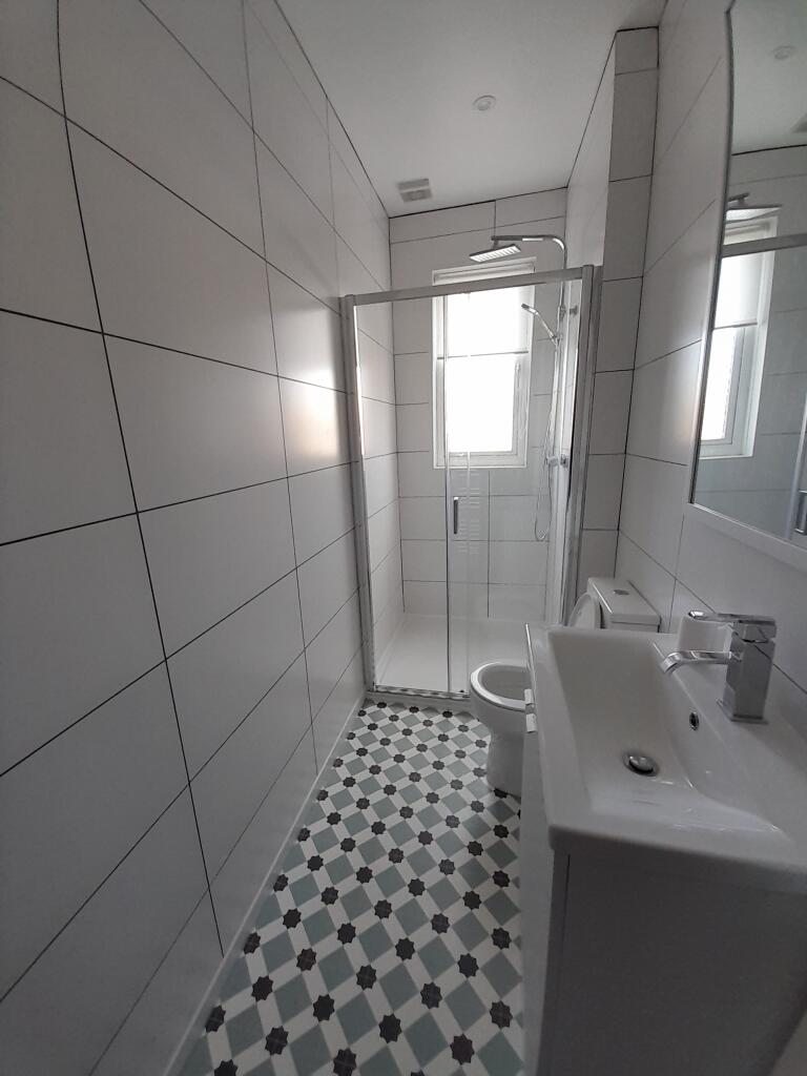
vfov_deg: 106.2
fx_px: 404
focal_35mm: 13
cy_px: 538
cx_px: 404
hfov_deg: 89.9
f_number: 2.2
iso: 80
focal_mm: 1.13
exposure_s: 1/50
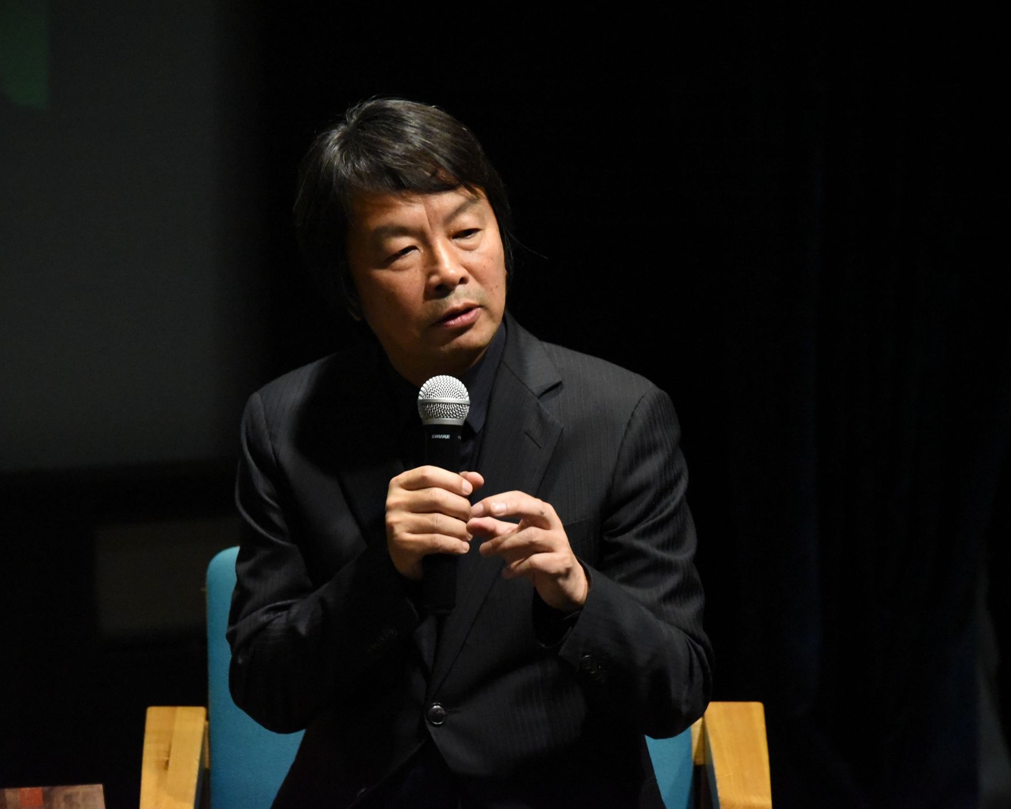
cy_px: 403
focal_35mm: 226
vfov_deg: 6.8
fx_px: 6762
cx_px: 486
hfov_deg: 8.6
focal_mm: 200
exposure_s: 1/640
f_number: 5.6
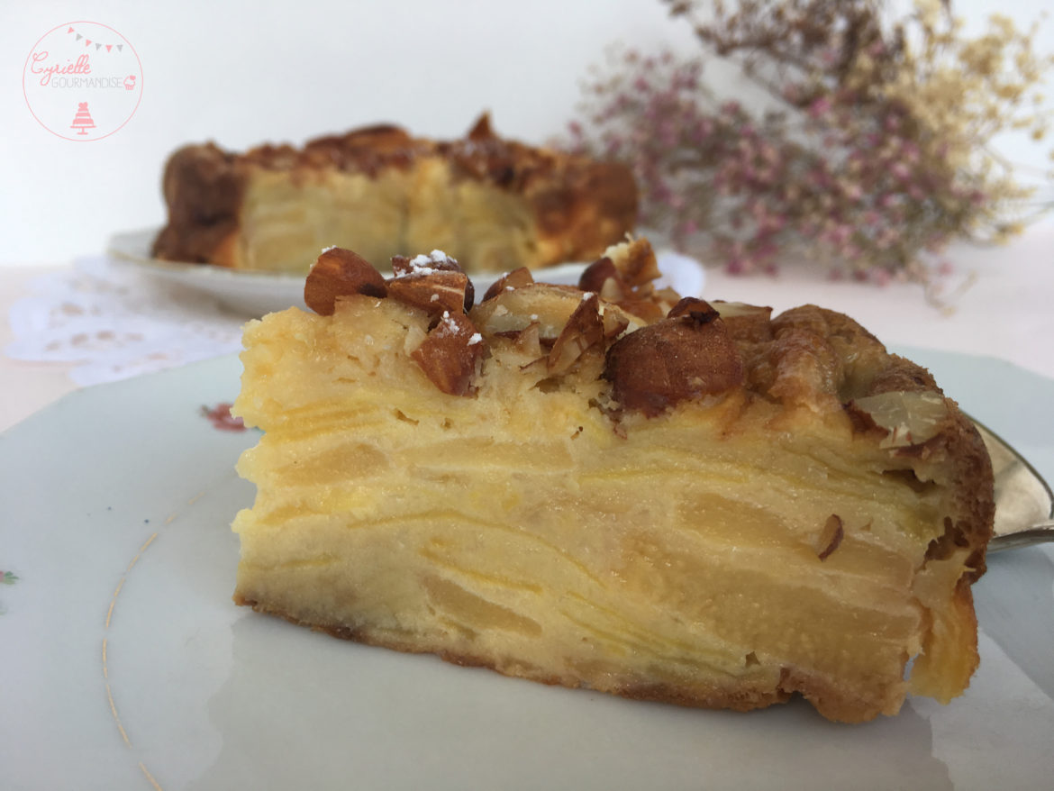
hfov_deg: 61.6
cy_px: 396
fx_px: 883
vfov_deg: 48.2
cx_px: 527
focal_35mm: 29
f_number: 2.2
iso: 25
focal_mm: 4.15
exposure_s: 1/129
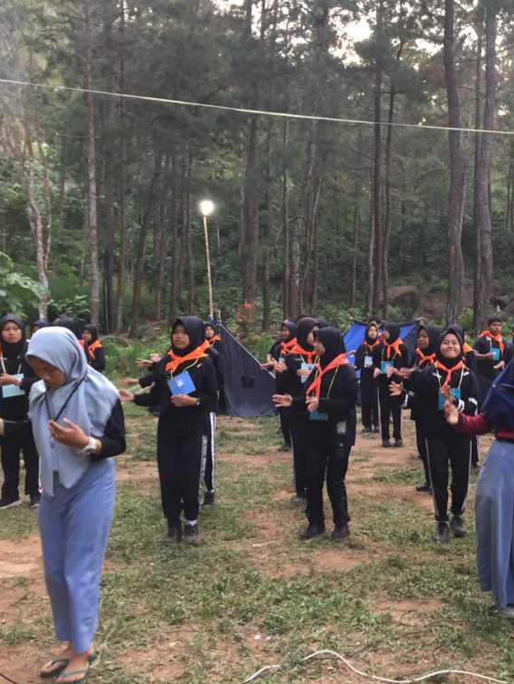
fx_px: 772
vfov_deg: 47.9
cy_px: 344
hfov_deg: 35.8
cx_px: 398
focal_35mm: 39
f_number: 2.2
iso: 80
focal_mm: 4.15
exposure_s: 1/33
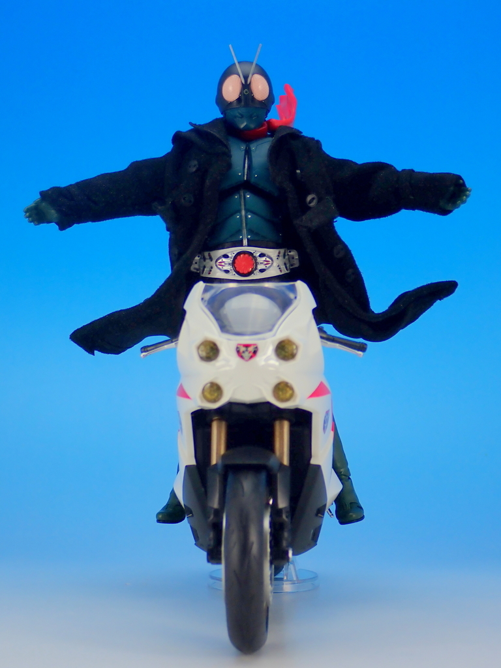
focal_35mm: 67
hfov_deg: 21.9
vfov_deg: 29.0
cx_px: 250
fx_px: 1293
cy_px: 334
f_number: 3.8
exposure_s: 1/30
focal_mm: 11.88
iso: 100
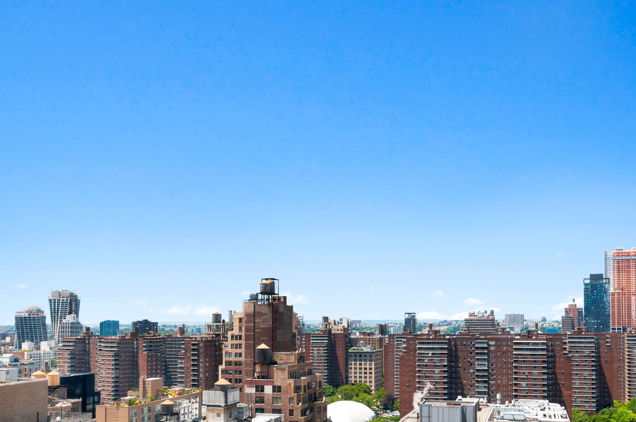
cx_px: 318
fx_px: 635
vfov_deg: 36.8
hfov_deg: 53.2
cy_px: 211
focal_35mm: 36
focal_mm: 24
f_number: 7.1
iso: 200
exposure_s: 1/400
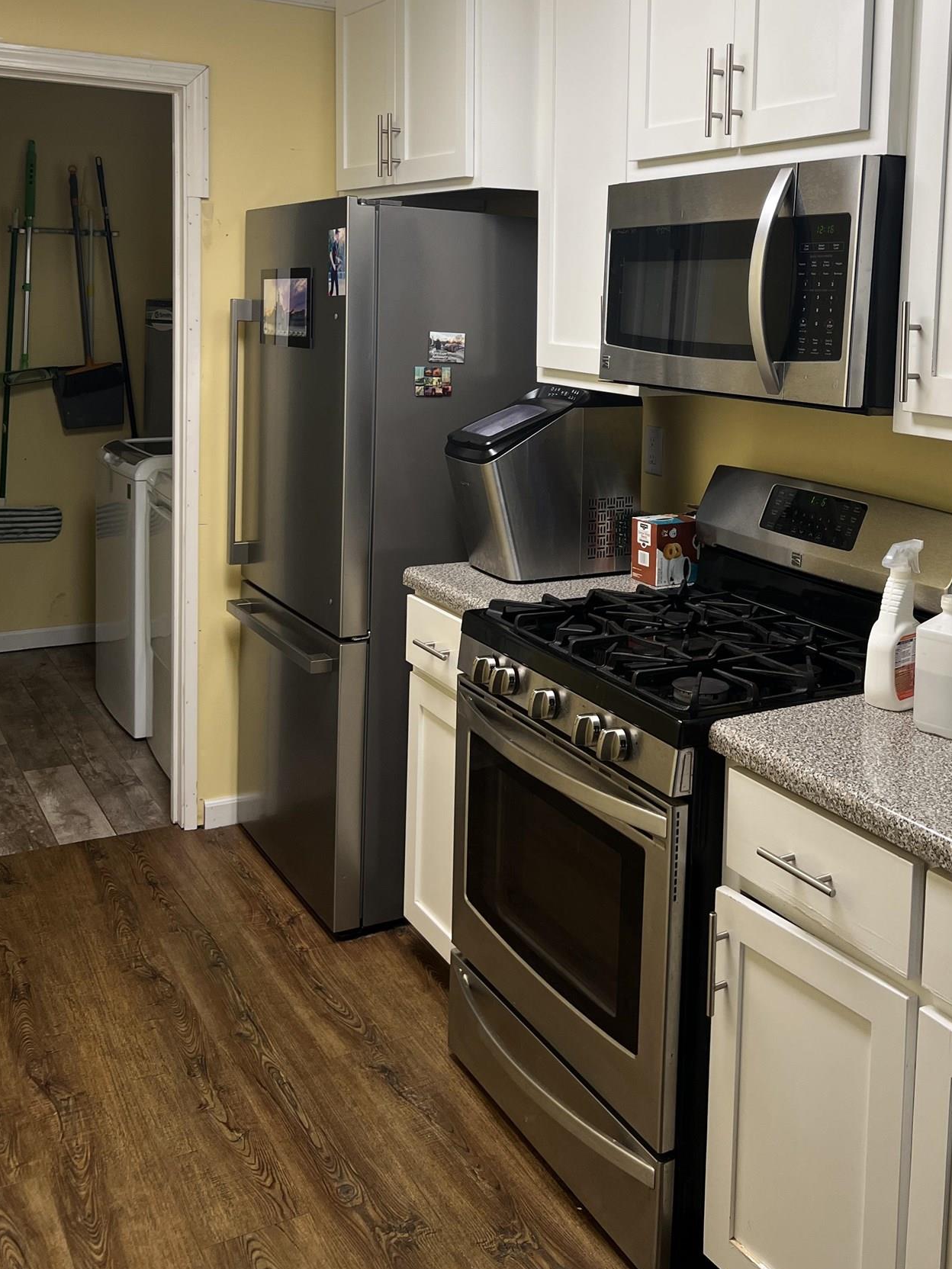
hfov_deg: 39.3
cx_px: 619
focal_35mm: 36
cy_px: 402
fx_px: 1320
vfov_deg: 50.2
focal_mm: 5.7
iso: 64
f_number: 1.5
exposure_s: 1/120
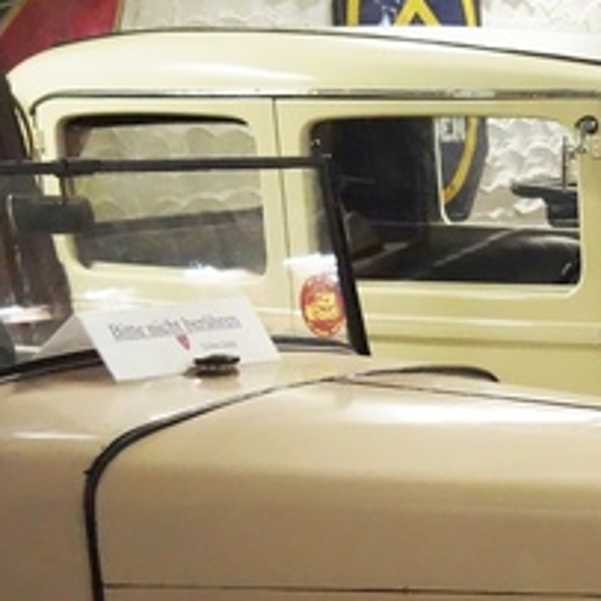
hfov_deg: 17.1
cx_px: 862
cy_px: 486
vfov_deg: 18.5
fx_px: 1827
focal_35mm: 93
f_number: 2.8
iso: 3200
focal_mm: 13.58
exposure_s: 1/50
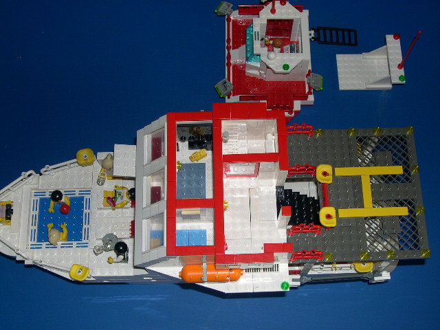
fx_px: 597
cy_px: 165
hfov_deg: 40.4
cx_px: 220
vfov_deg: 30.9
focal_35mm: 47
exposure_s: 1/60
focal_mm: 10.1
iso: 100
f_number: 8.4
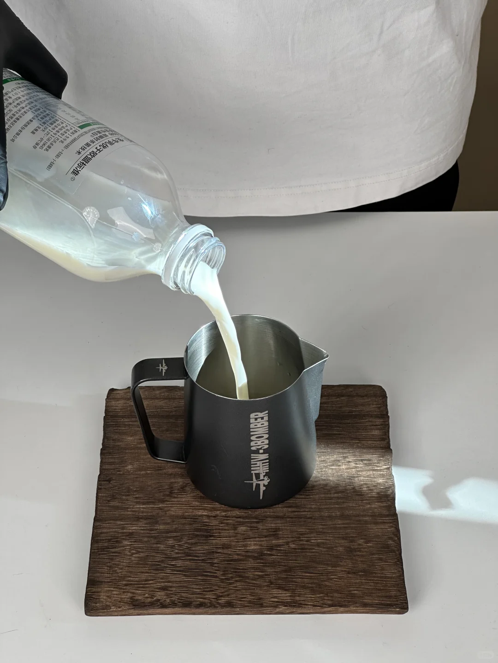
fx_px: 1477
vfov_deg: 25.3
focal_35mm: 77
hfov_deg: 19.1
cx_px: 249
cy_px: 332
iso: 40
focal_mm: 9
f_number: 2.8
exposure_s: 1/99
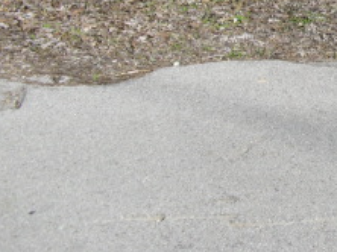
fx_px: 1011
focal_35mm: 104
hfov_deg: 17.6
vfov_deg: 13.7
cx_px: 448
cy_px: -74
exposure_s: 1/125
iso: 80
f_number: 7.8
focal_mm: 6.3
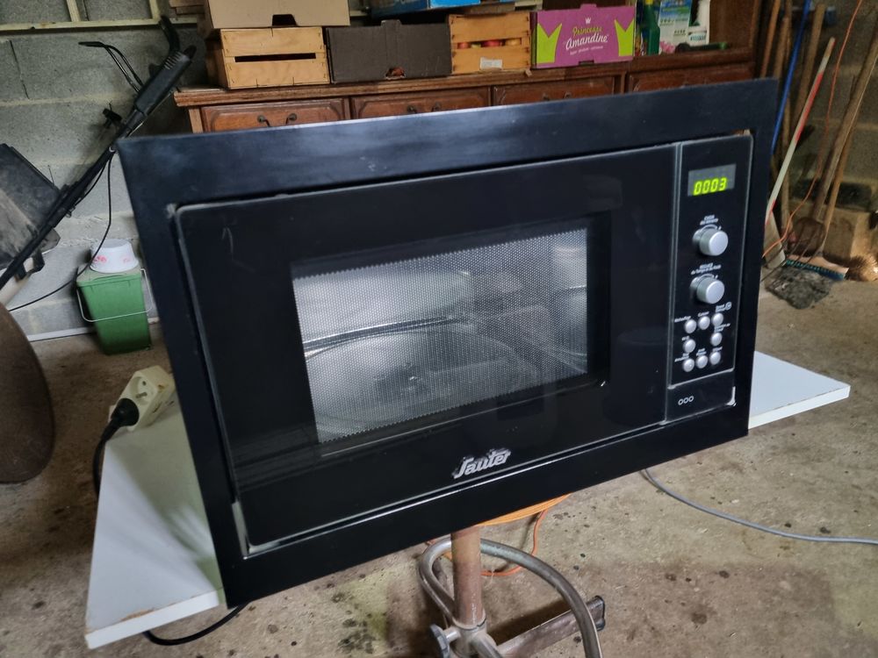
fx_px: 659
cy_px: 329
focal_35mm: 26
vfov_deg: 53.1
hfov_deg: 67.3
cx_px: 439
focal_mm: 5.4
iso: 640
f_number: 1.8
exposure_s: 1/25
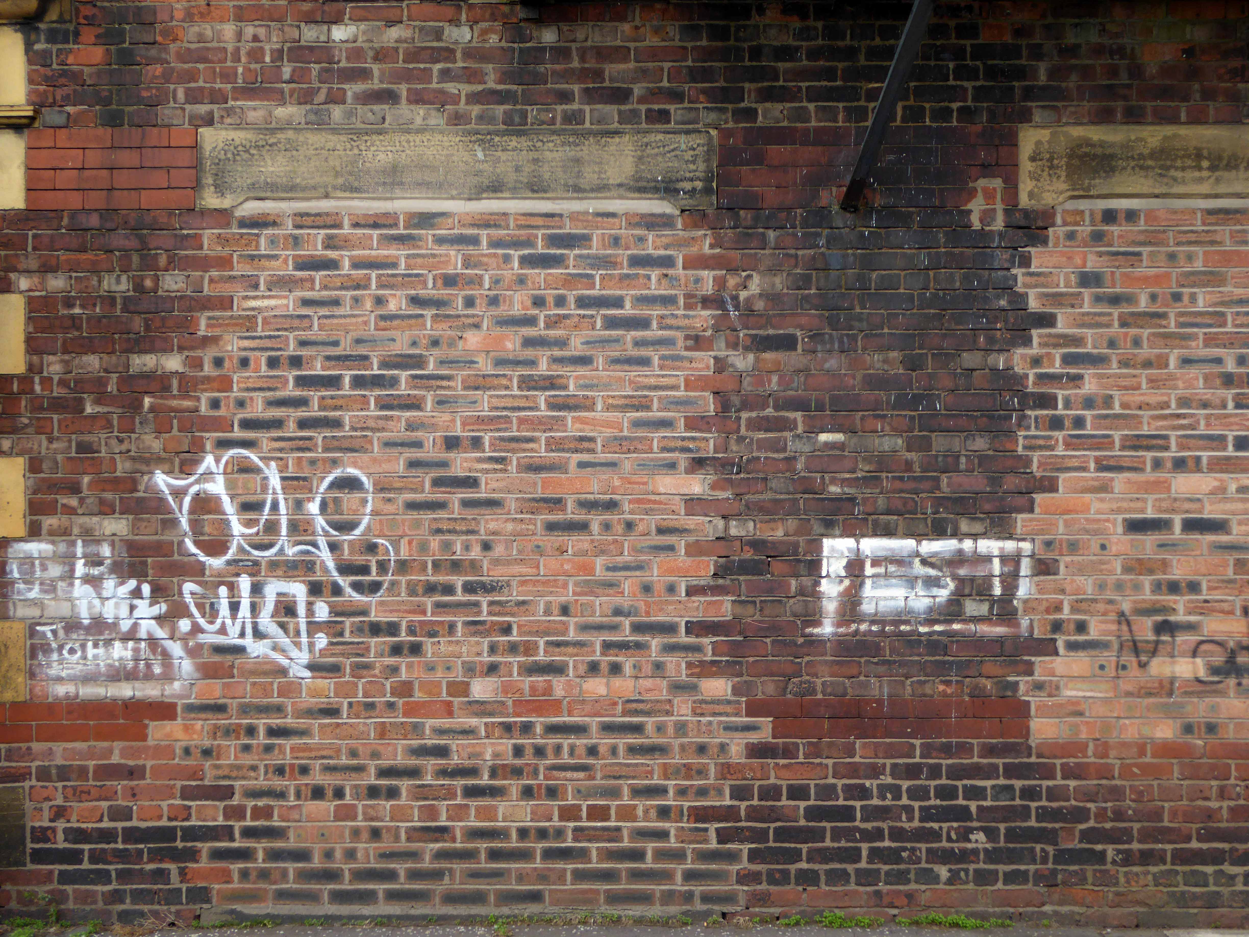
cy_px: 468
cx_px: 624
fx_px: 1660
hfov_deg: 41.2
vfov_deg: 31.5
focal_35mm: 46
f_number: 3.9
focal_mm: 7.8
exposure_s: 1/200
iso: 100
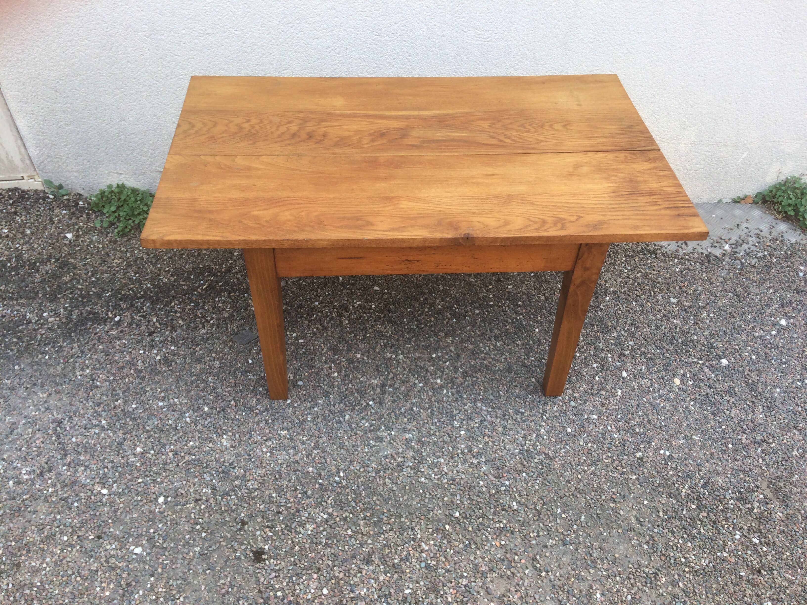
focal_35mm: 29
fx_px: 676
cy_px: 302
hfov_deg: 61.7
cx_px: 404
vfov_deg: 48.2
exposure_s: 1/461
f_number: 2.2
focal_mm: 4.15
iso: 32
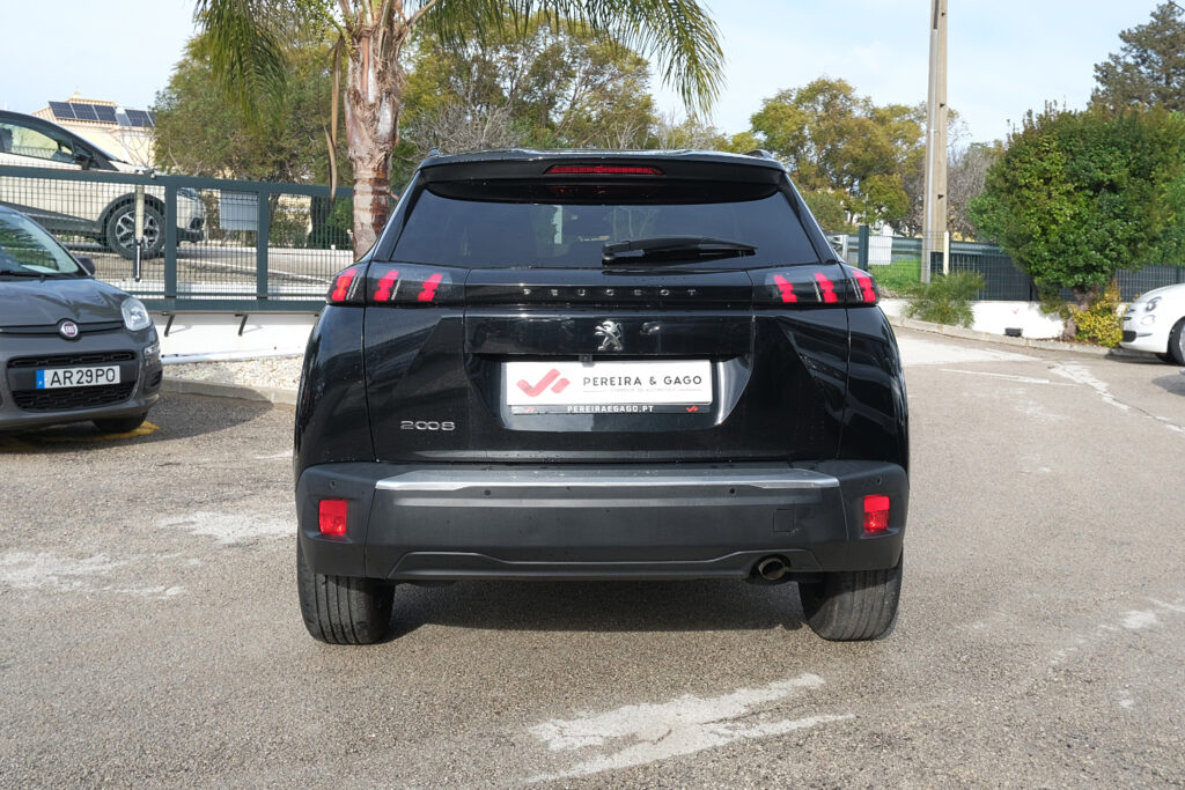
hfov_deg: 58.7
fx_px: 1053
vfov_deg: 41.1
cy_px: 395
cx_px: 592
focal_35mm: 32
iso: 160
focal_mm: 21.5
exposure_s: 1/125
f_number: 9
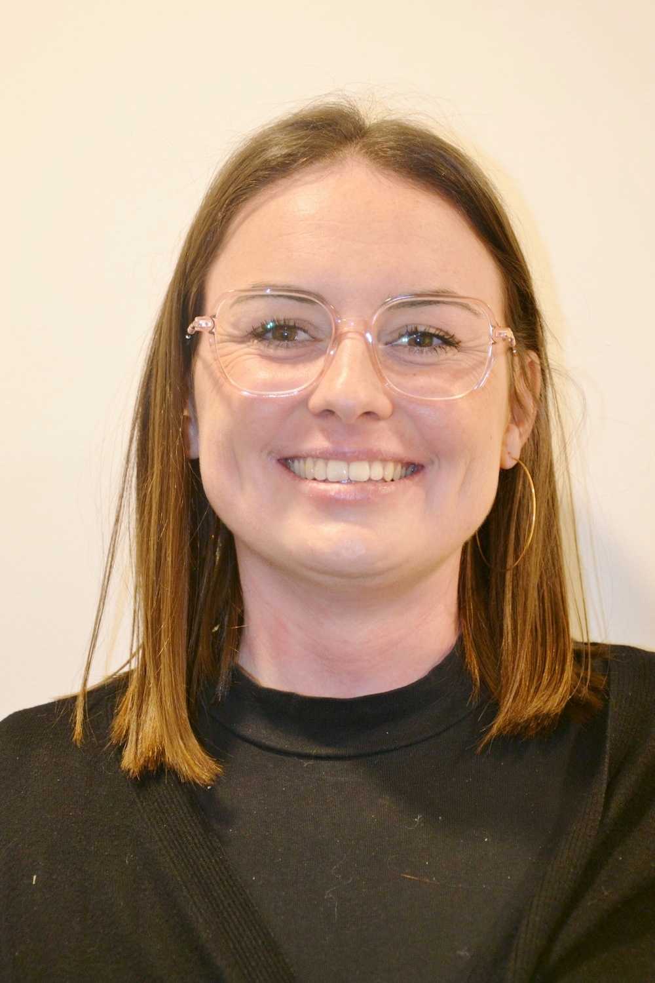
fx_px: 1842
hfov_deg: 20.2
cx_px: 328
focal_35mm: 68
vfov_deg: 29.9
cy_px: 492
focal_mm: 45
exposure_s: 1/30
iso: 640
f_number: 4.8
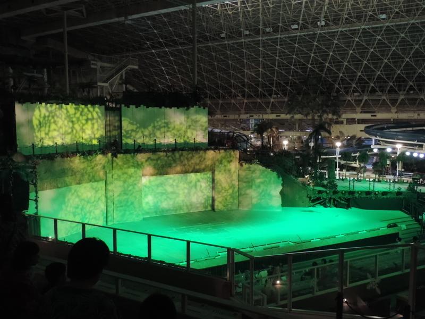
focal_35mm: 33
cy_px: 160
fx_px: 405
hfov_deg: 55.4
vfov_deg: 42.9
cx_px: 212
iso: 800
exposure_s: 1/20
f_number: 3.2
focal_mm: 5.8
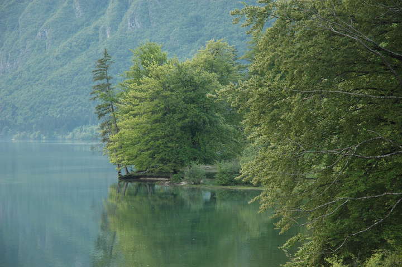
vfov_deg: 13.0
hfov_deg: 19.5
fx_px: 1172
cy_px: 134
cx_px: 201
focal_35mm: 105
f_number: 5.6
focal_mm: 70
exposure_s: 1/125
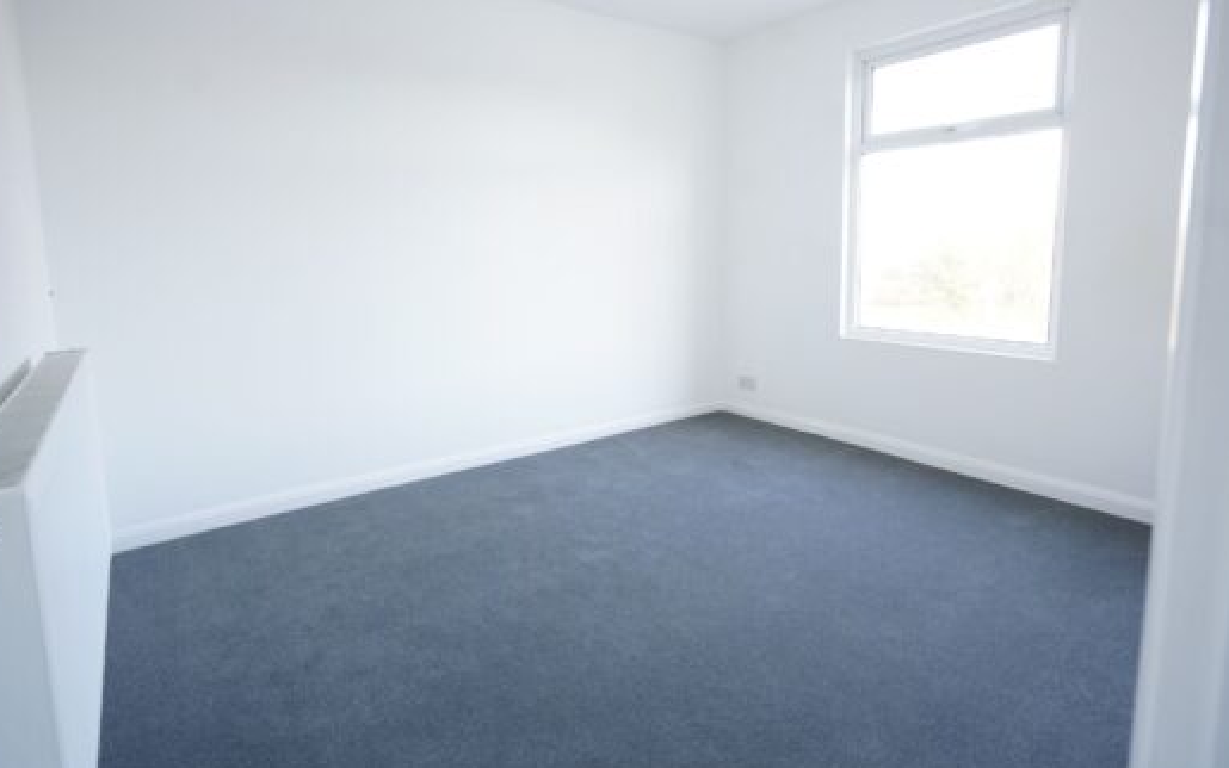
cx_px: 604
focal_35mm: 19
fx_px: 636
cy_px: 322
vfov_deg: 61.9
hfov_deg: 88.0
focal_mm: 16
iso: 400
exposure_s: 1/30
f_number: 4
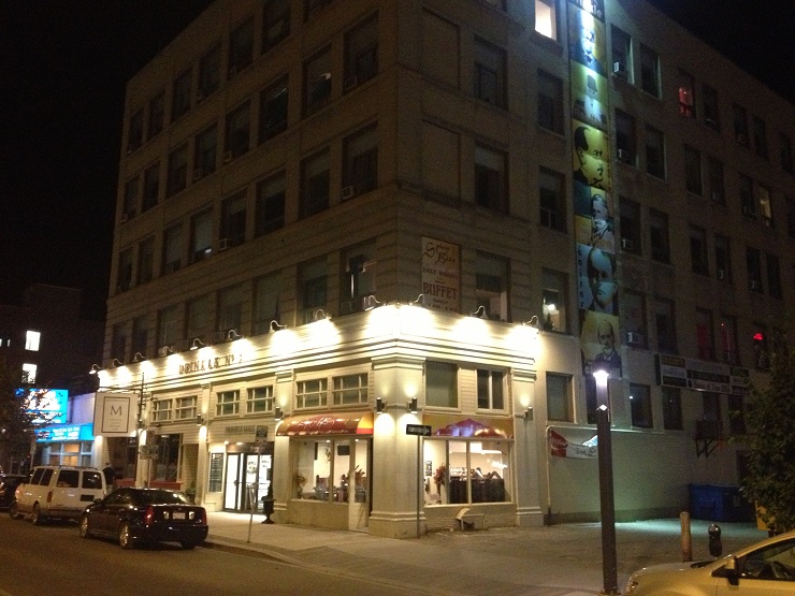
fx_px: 804
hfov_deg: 52.6
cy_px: 298
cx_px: 398
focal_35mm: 35
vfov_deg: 40.7
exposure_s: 1/15
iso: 640
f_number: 2.4
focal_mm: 4.28
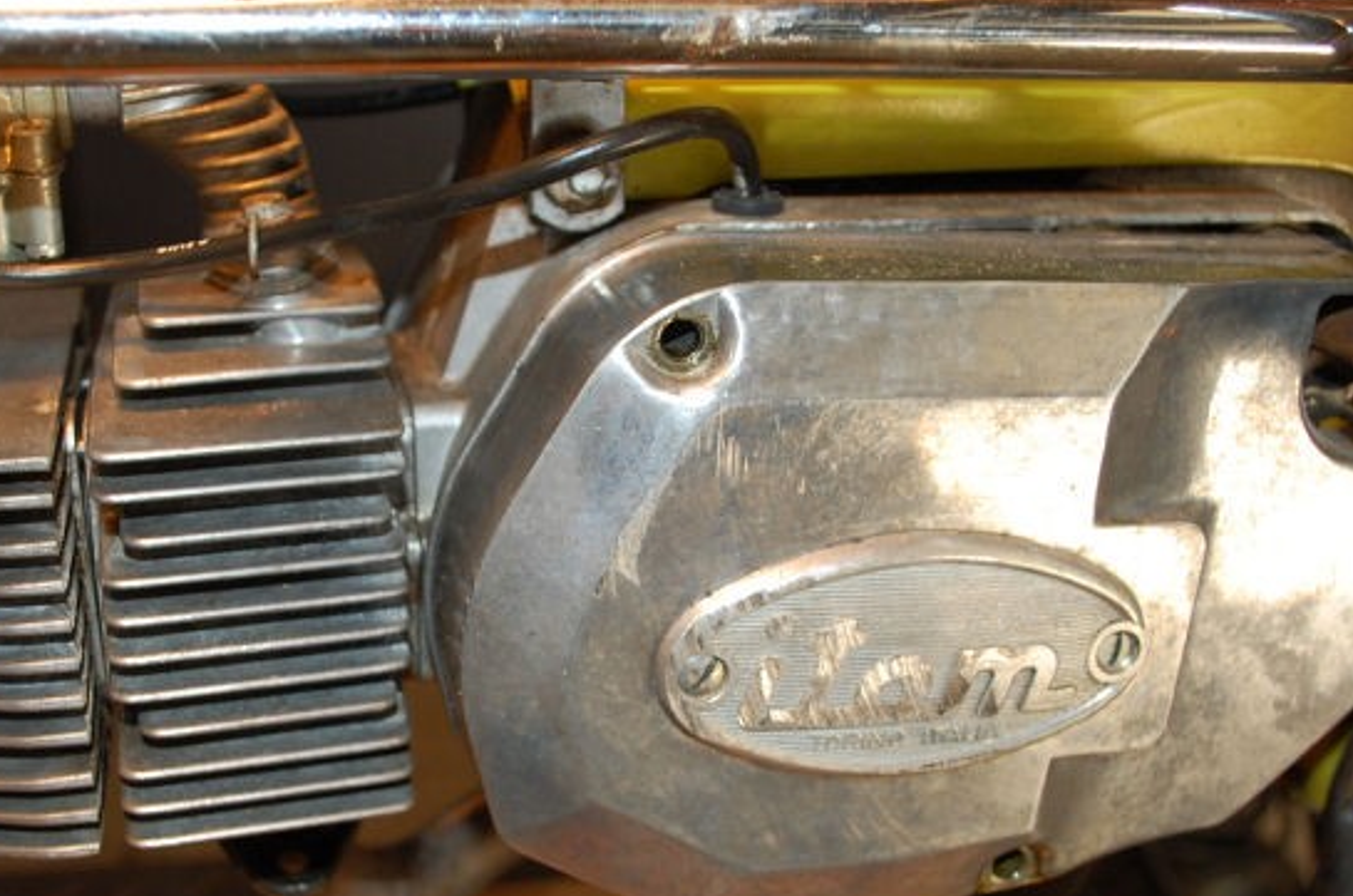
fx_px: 1650
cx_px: 561
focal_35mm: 44
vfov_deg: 30.3
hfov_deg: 44.4
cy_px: 519
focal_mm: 20
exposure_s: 1/60
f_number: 3.8
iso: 400
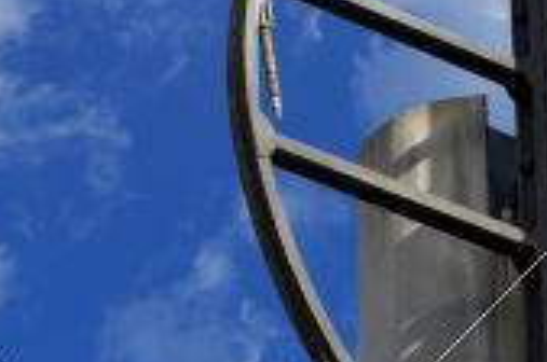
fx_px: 2806
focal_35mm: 185
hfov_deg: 11.1
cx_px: 210
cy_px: -115
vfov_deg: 7.3
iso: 100
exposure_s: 1/60
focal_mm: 24
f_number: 16
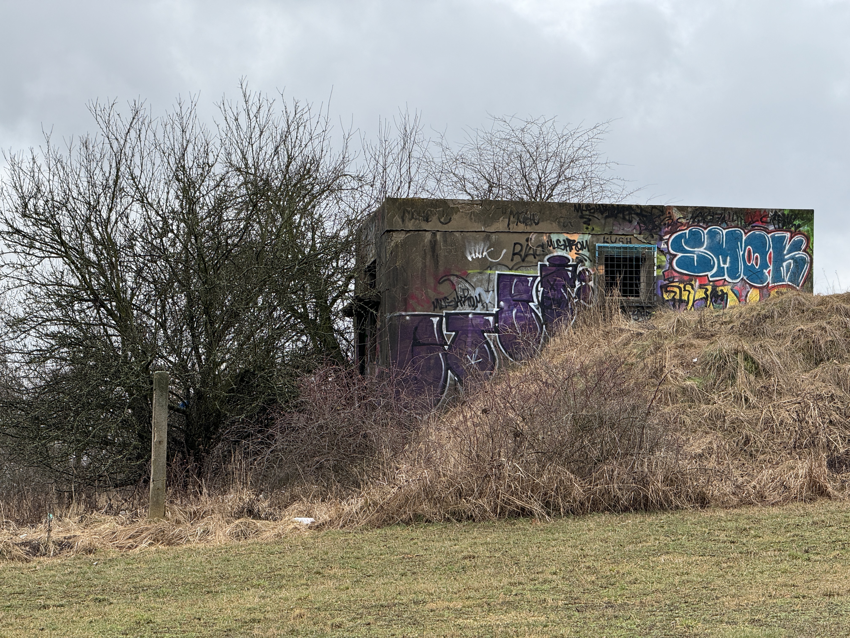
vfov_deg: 12.3
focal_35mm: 120
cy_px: 319
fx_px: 2947
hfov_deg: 16.4
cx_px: 425
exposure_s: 1/456
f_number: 2.8
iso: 50
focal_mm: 15.66
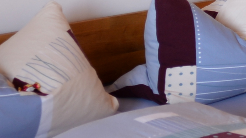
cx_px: 233
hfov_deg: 16.0
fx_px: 861
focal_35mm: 132
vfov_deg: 9.1
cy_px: 135
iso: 200
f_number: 2.8
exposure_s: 1/60
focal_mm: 20
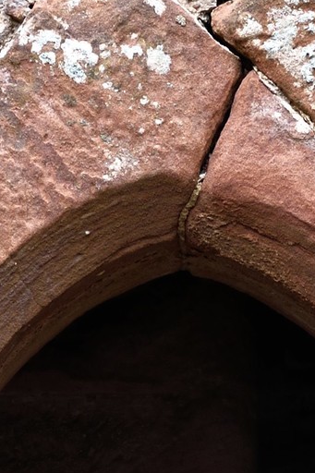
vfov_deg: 6.8
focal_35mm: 291
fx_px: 3822
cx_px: 192
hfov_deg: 4.7
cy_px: 1027
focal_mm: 62
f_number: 9
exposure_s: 1/125
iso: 800
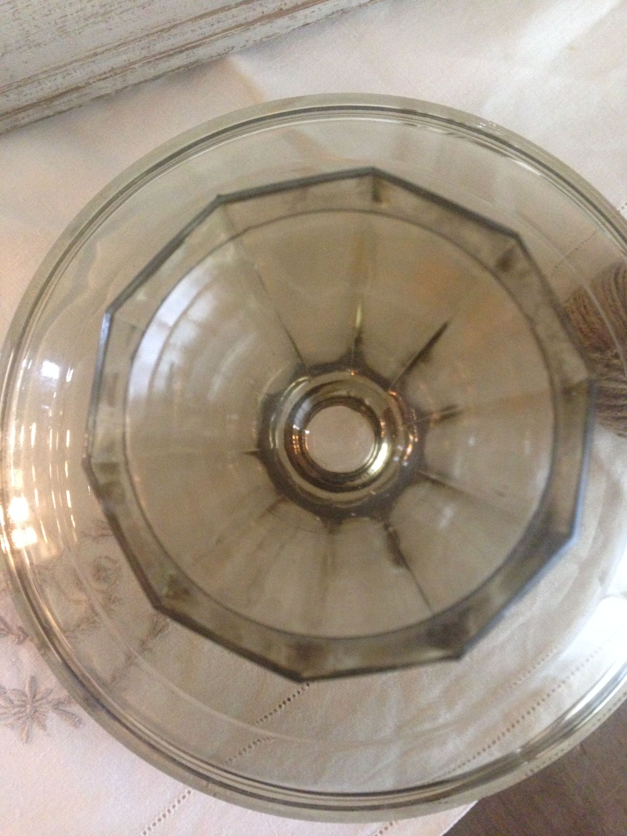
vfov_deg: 55.4
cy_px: 418
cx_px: 314
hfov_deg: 42.9
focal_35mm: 33
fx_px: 797
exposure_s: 1/15
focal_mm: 4.12
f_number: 2.4
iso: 400
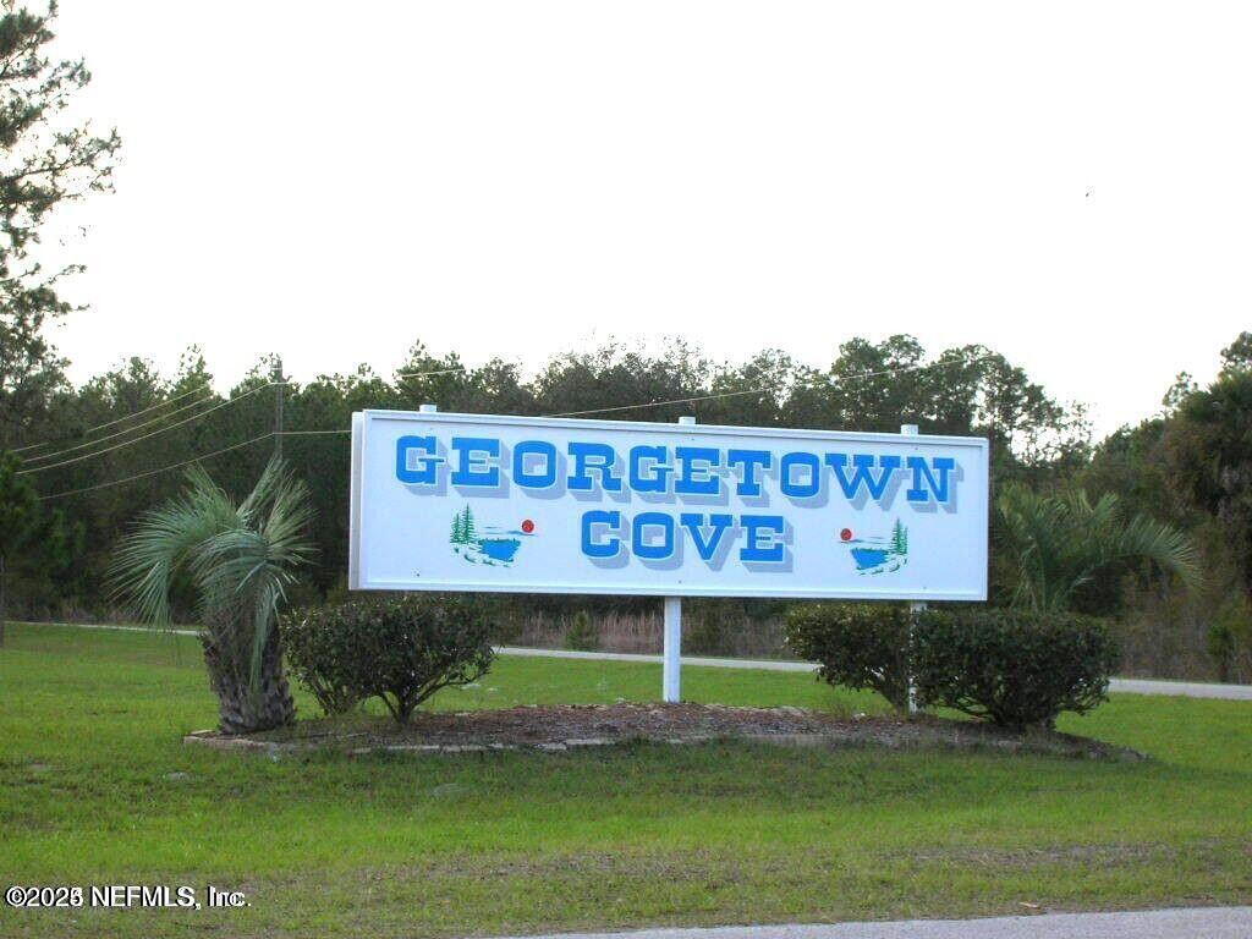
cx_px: 626
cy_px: 470
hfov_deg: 27.8
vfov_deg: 21.0
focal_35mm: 70
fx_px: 2532
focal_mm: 11.7
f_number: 6.6
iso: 50
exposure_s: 1/41
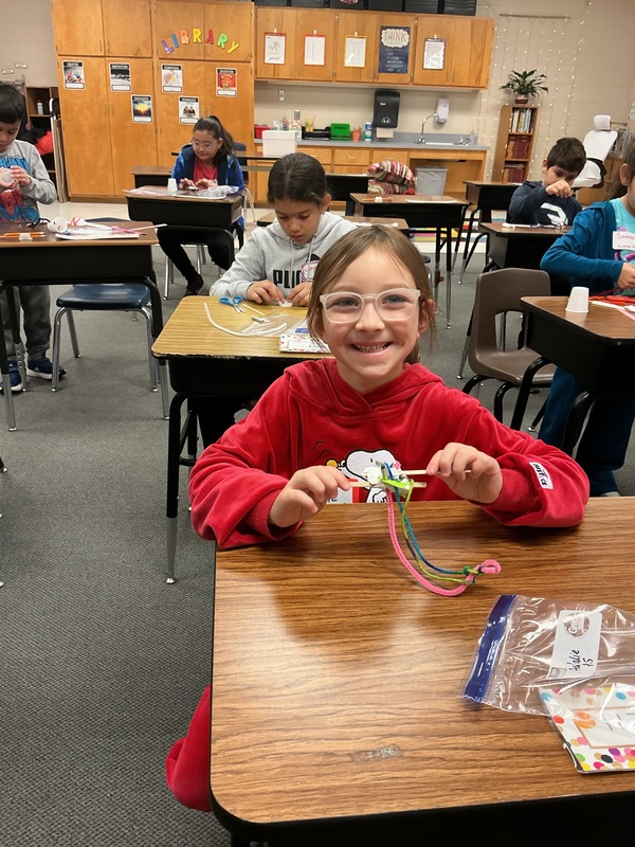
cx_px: 318
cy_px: 424
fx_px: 709
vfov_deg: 61.7
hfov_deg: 48.2
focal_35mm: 29
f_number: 1.8
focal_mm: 3
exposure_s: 1/60
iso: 80
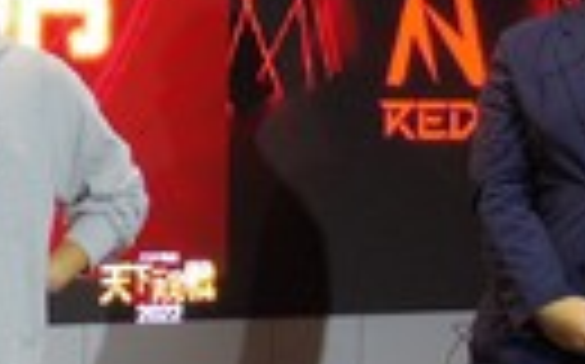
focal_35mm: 163
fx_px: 2596
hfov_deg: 12.4
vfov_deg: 8.0
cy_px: 216
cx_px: -212
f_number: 3.5
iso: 400
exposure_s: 1/60
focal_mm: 8.4
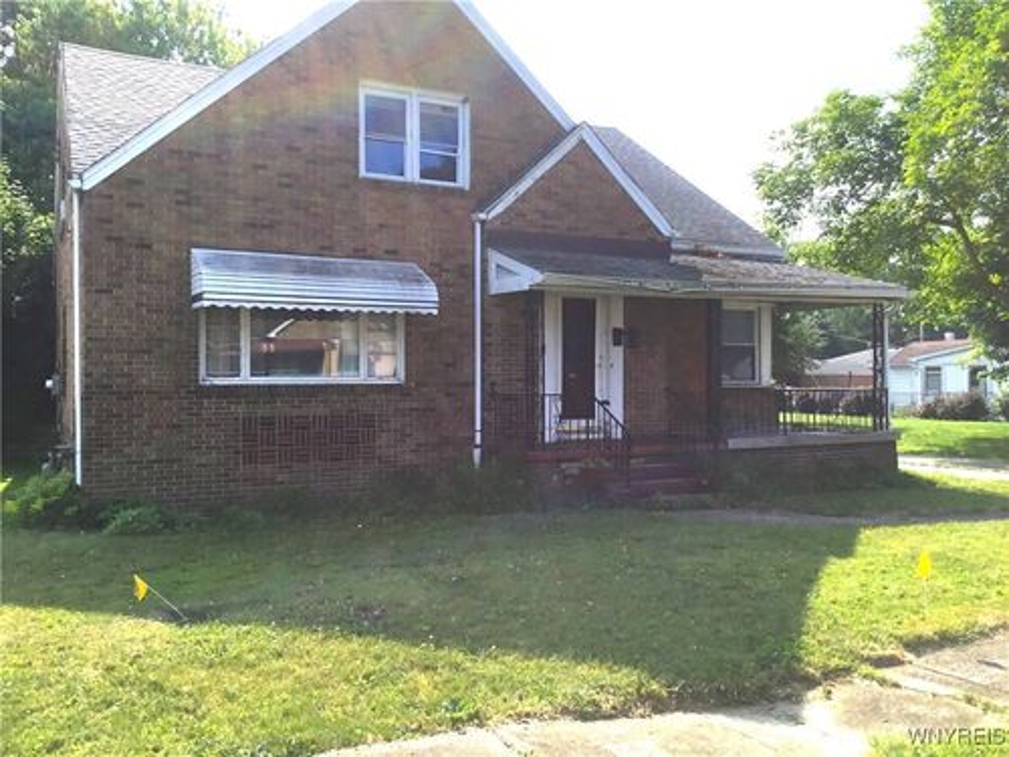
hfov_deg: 58.4
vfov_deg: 45.4
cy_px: 378
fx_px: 904
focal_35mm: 31
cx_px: 504
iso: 25
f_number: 2.4
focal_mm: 3.3
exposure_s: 1/1018
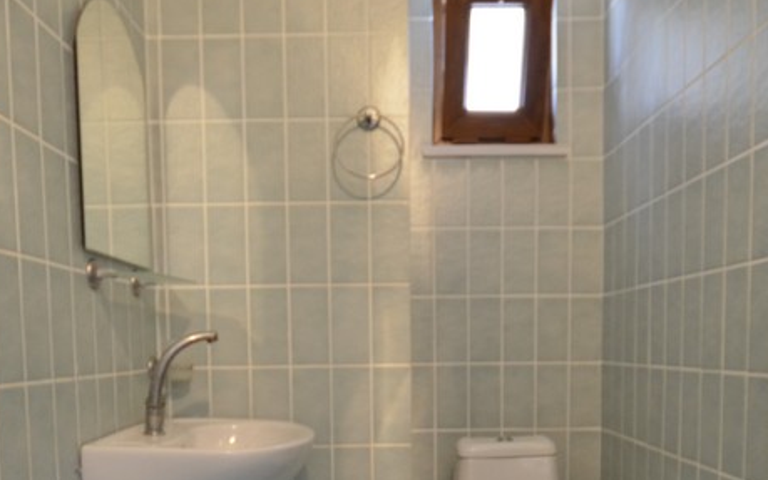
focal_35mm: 34
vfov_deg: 35.5
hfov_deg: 56.6
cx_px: 353
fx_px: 712
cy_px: 415
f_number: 3.5
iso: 1100
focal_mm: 10
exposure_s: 1/30
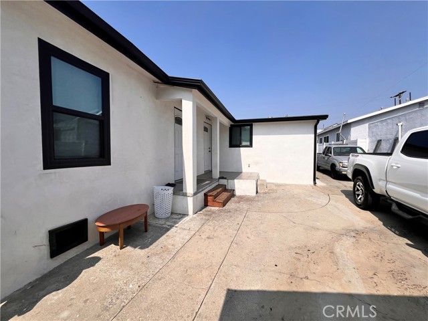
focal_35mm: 13
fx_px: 161
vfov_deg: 89.9
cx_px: 214
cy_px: 160
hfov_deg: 106.2
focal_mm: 1.57
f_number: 1.8
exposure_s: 1/3125
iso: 32
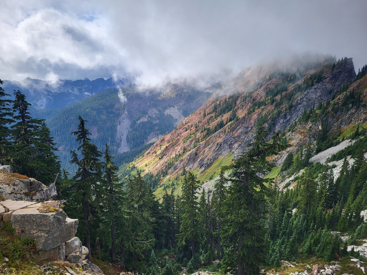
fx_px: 276
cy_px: 138
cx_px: 184
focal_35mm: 26
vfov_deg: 53.1
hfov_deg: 67.3
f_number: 1.8
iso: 40
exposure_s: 1/1429
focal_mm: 5.4
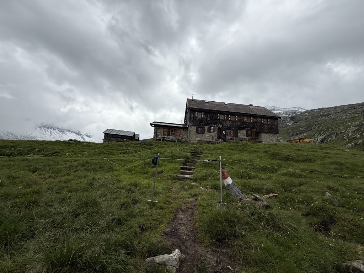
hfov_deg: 102.1
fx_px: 147
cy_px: 136
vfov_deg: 85.7
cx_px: 182
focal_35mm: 14
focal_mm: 2.22
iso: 50
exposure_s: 1/2611
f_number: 2.2
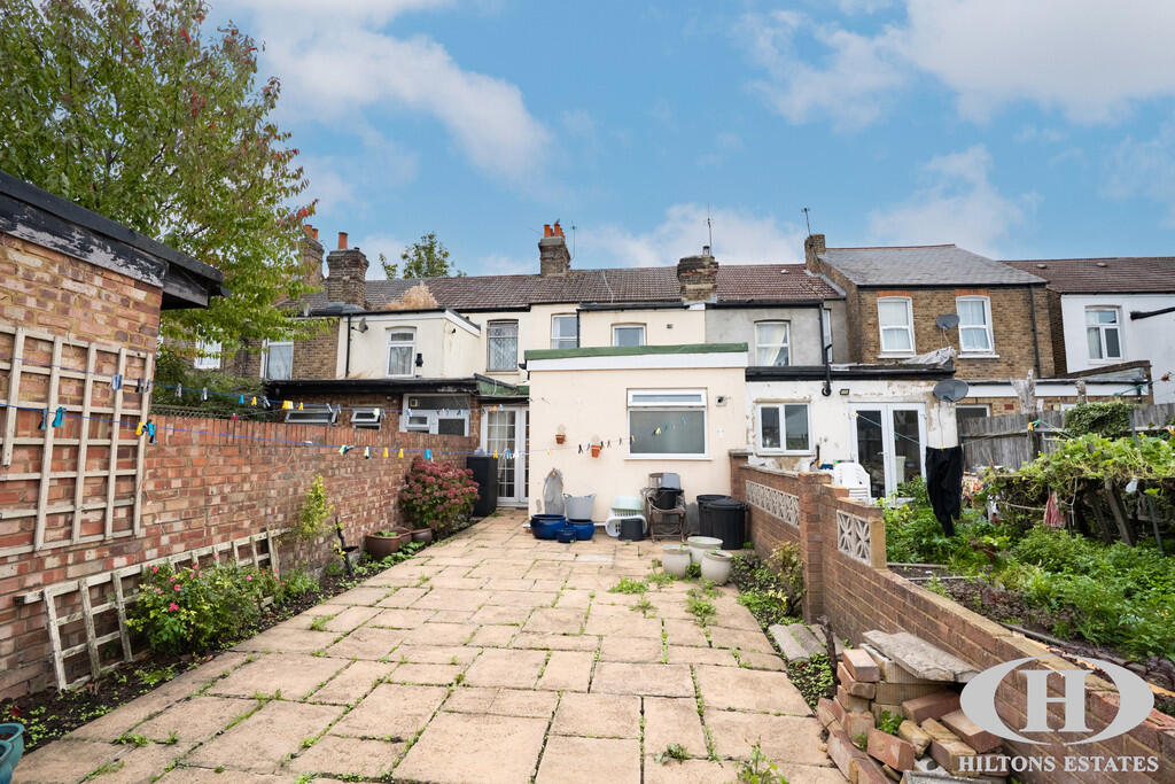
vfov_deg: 73.8
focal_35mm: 16
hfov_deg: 96.7
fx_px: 522
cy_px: 392
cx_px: 588
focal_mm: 16
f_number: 8
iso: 400
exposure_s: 1/2500
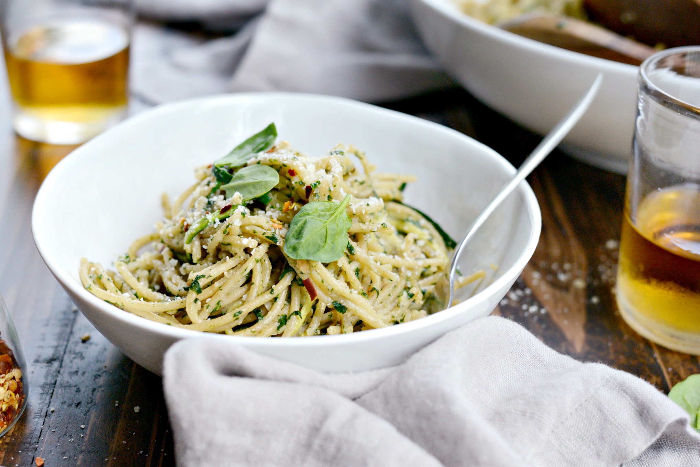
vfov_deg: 27.0
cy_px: 234
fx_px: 972
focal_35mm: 50
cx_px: 350
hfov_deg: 39.6
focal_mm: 50
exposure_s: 1/1000
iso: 2200
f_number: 4.5
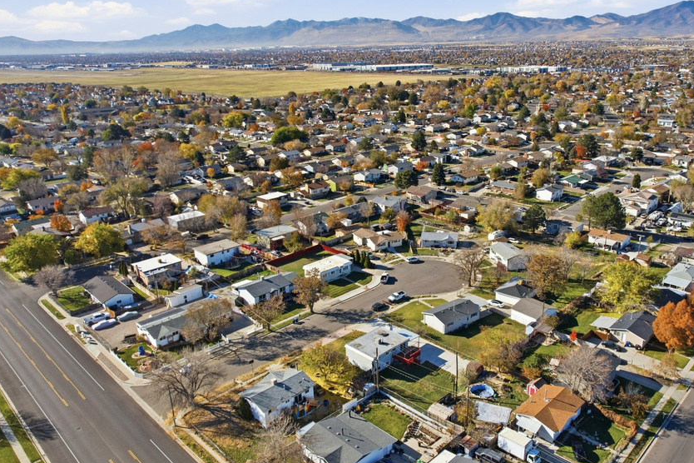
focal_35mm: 27
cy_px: 222
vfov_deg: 47.9
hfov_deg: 67.1
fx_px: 520
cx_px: 391
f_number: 2.8
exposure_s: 1/2500
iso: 130
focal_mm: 8.4
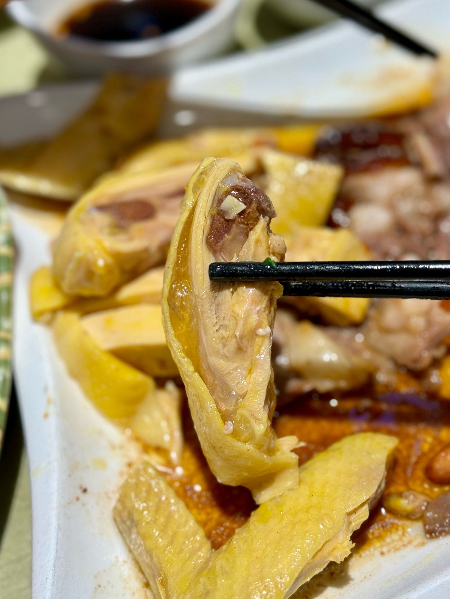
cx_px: 225
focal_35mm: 48
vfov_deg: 39.7
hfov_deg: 30.3
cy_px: 300
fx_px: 832
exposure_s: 1/100
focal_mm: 6.86
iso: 50
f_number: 1.78
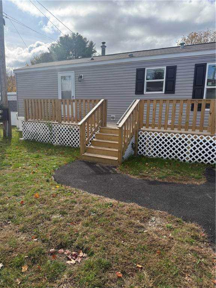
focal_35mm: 24
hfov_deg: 56.8
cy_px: 144
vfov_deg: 71.6
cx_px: 108
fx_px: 200
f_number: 1.78
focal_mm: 6.76
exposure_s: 1/3584
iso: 100
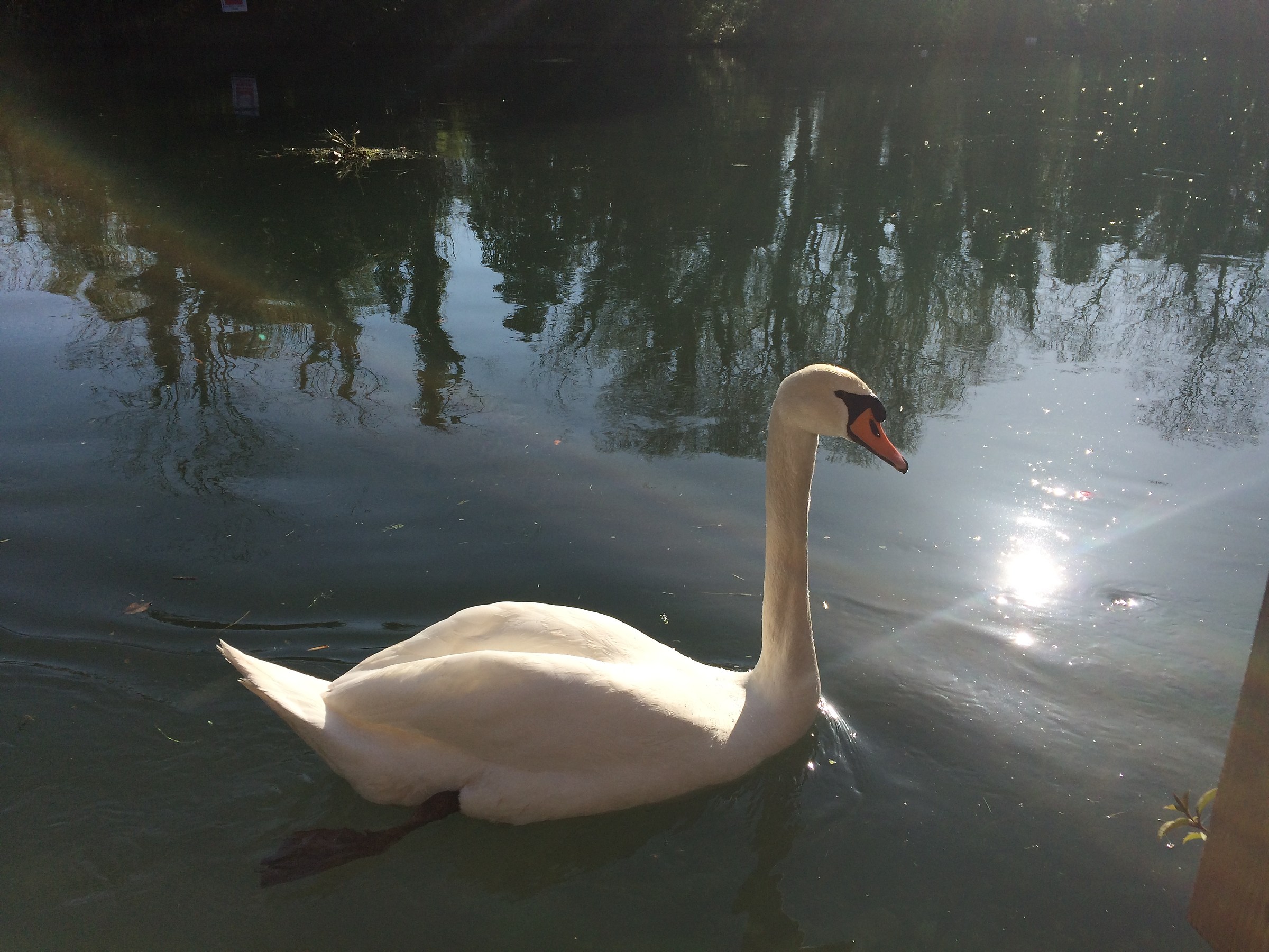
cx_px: 634
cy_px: 476
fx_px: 1063
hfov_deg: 61.7
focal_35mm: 29
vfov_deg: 48.2
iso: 32
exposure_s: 1/2564
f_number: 2.2
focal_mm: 4.15
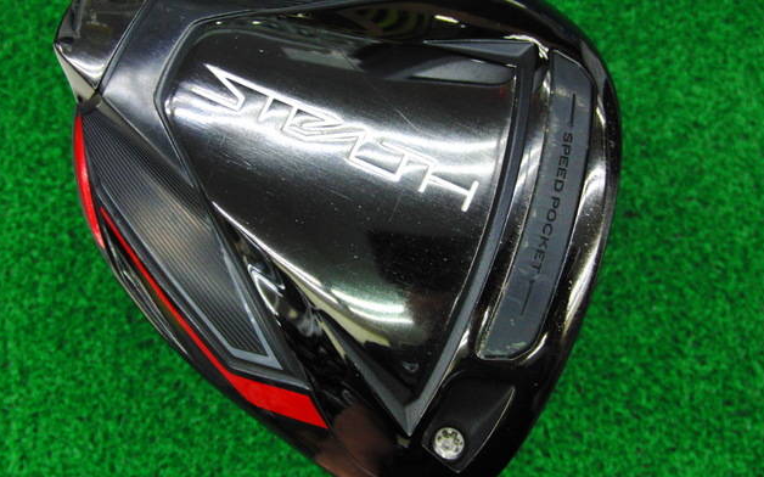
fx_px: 833
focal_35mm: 40
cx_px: 383
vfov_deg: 31.9
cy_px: 204
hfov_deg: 49.3
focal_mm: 6.42
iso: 400
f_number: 3.6
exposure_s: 1/50
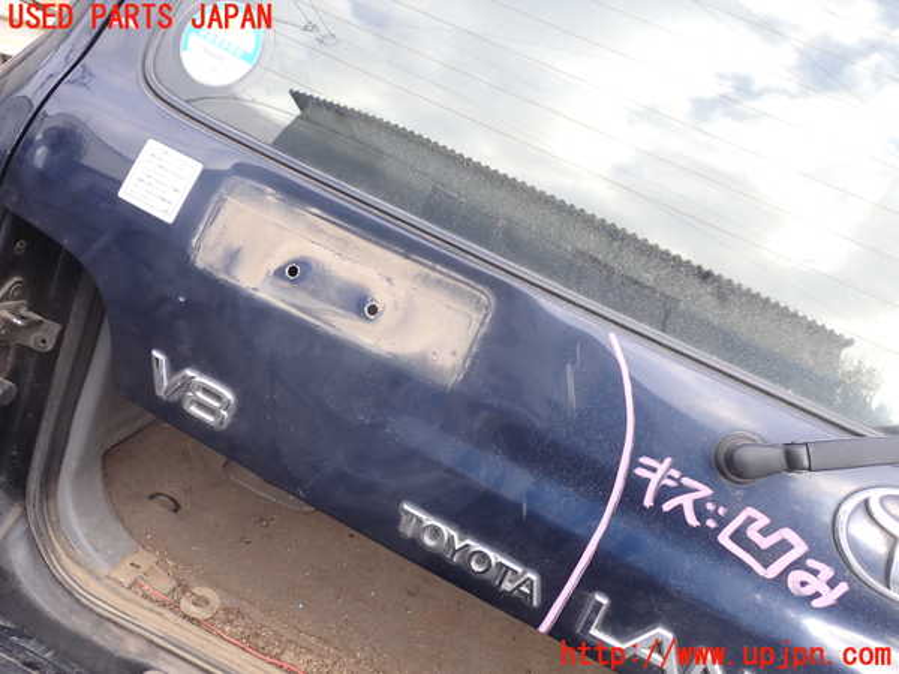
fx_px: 779
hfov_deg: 60.0
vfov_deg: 46.8
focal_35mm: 30
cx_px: 450
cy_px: 337
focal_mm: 5.4
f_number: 3.2
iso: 100
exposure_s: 1/100
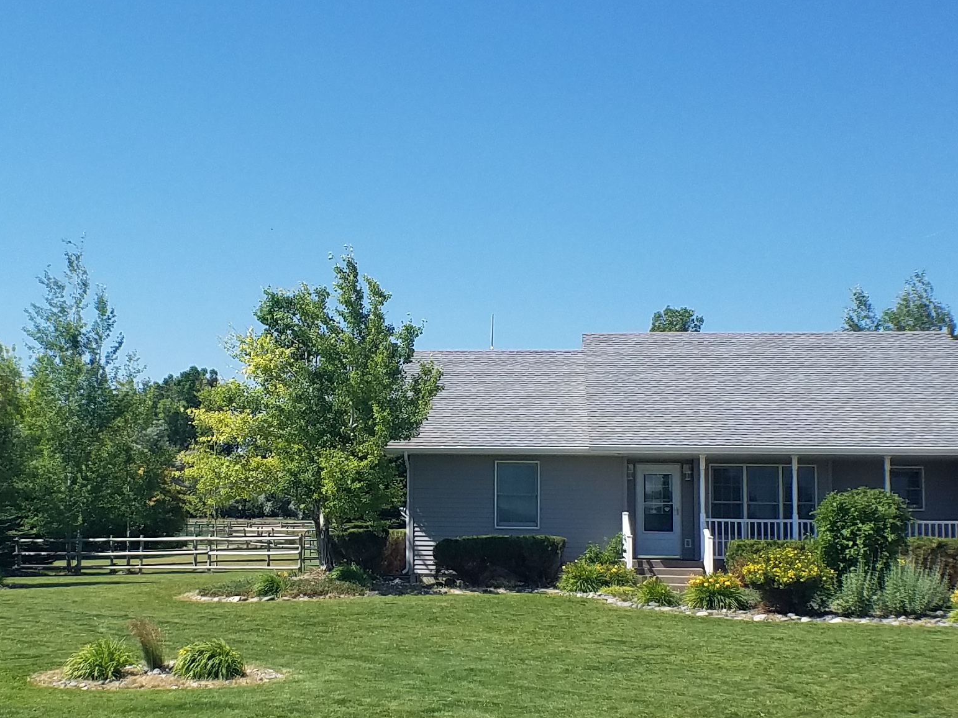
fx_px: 1882
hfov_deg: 28.5
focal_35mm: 68
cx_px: 355
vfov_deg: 21.6
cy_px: 406
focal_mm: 4.2
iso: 50
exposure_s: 1/2312
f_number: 1.7
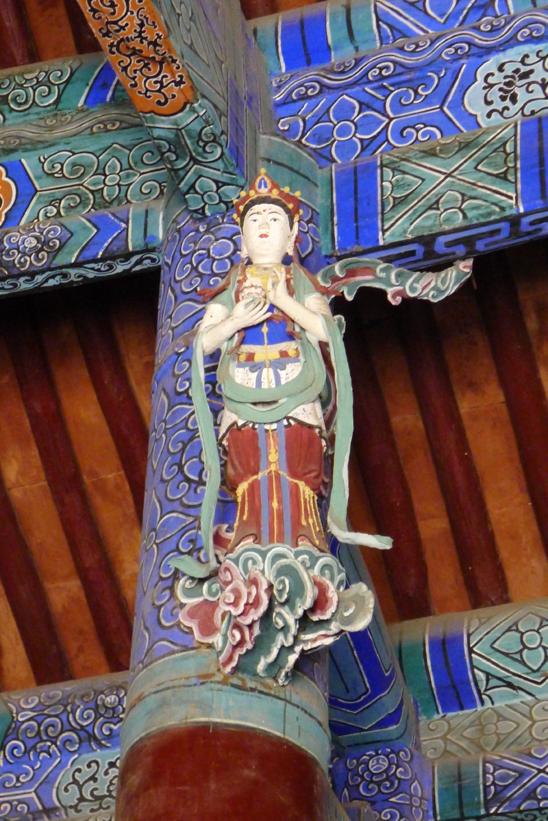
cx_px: 274
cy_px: 410
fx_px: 2738
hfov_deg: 11.4
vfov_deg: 17.1
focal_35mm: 120
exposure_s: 1/40
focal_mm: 19.2
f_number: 3.3
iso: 800
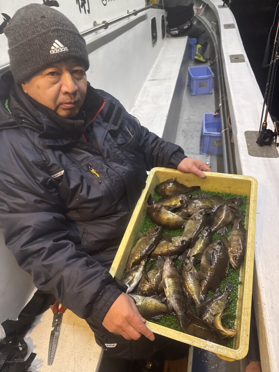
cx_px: 140
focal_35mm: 24
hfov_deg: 56.8
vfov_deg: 71.6
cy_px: 186
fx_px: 258
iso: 800
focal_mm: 6.76
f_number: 1.78
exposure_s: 1/46
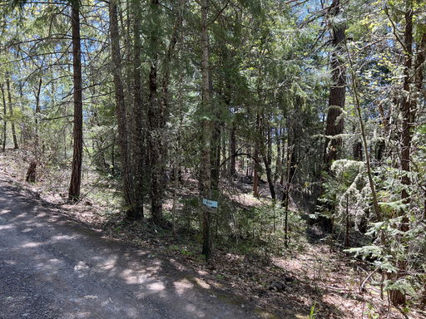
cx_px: 213
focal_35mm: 26
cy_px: 160
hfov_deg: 67.3
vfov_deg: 53.1
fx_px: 320
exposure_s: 1/284
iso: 50
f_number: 1.5
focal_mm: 5.7
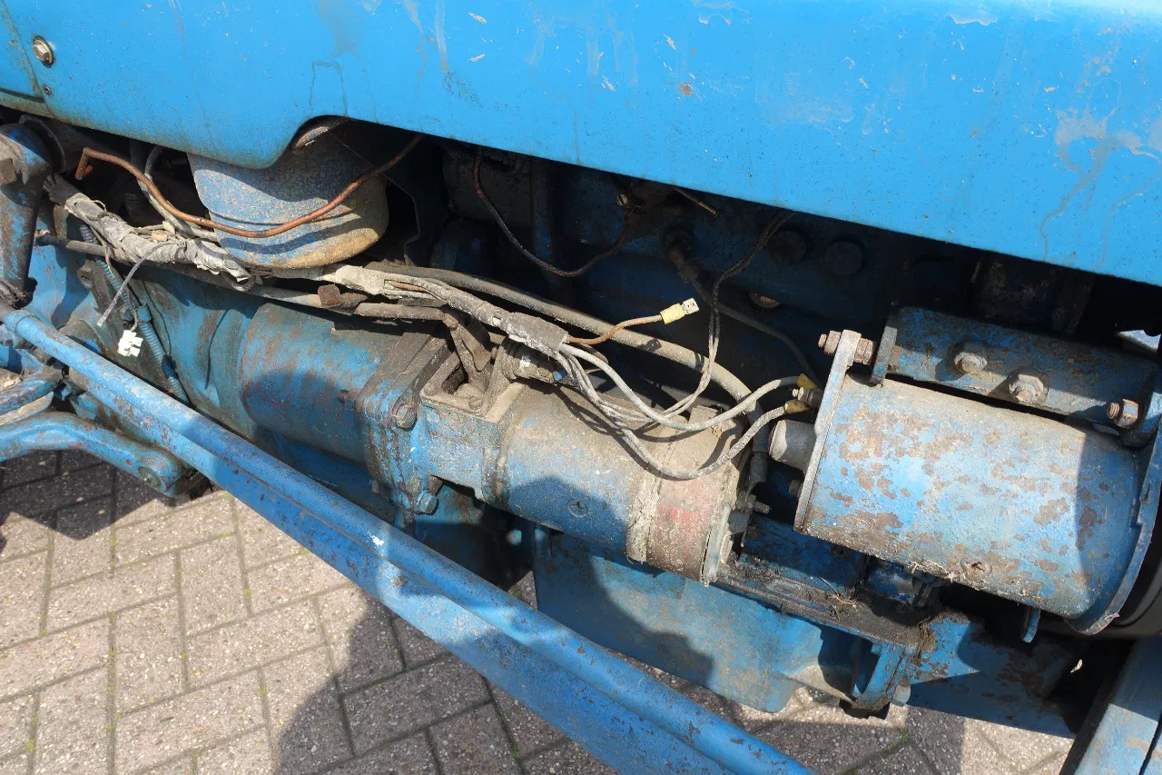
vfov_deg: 53.1
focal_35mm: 24
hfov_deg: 73.8
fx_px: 775
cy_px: 388
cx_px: 581
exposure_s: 1/250
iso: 125
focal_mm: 8.8
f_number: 5.6
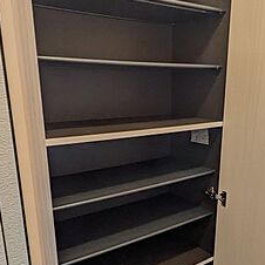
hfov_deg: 47.0
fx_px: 303
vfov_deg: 46.7
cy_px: 169
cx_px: 157
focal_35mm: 35
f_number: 2.2
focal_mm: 1.83
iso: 393
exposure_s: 1/40
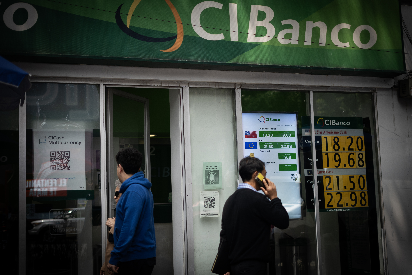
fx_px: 572
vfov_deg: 27.0
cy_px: 138
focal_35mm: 50
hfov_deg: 39.6
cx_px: 206
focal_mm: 50
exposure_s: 1/2000
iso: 100
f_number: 1.8
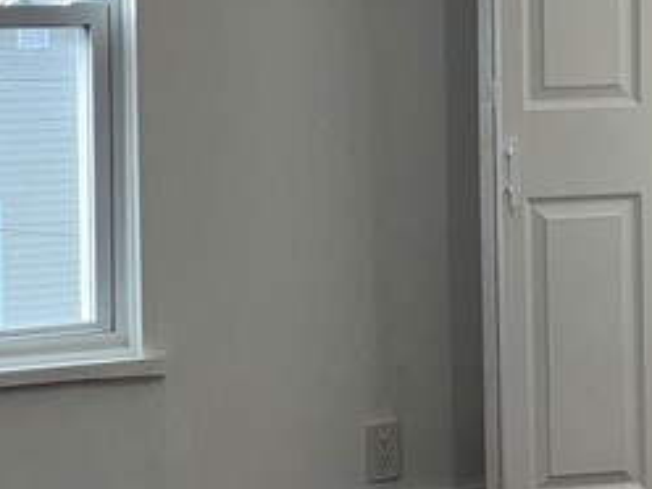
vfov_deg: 14.9
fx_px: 1865
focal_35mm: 99
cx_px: 229
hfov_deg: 19.8
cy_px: 113
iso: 80
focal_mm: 6.76
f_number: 1.78
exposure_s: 1/120
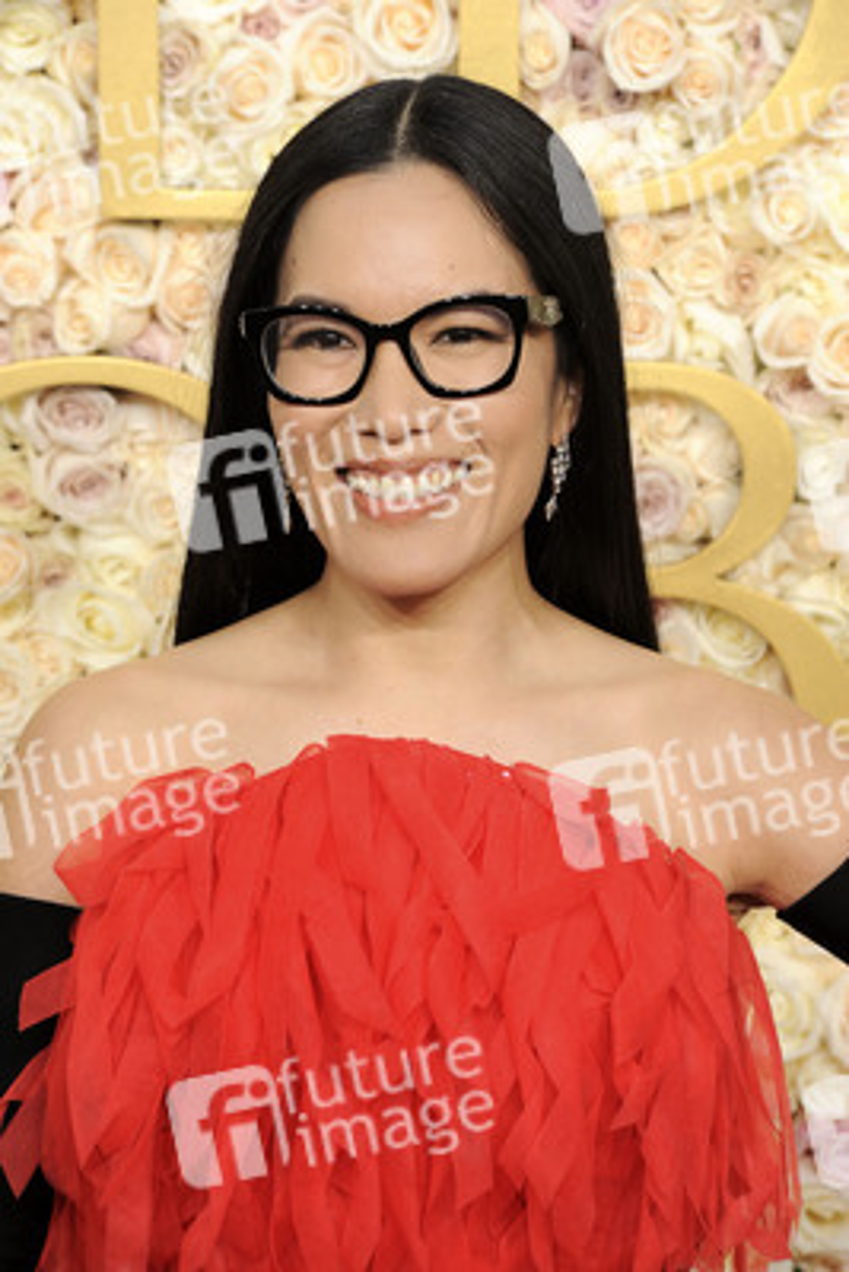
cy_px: 636
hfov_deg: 6.9
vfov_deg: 10.3
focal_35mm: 200
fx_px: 7068
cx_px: 424
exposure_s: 1/250
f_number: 10
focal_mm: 200
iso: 800
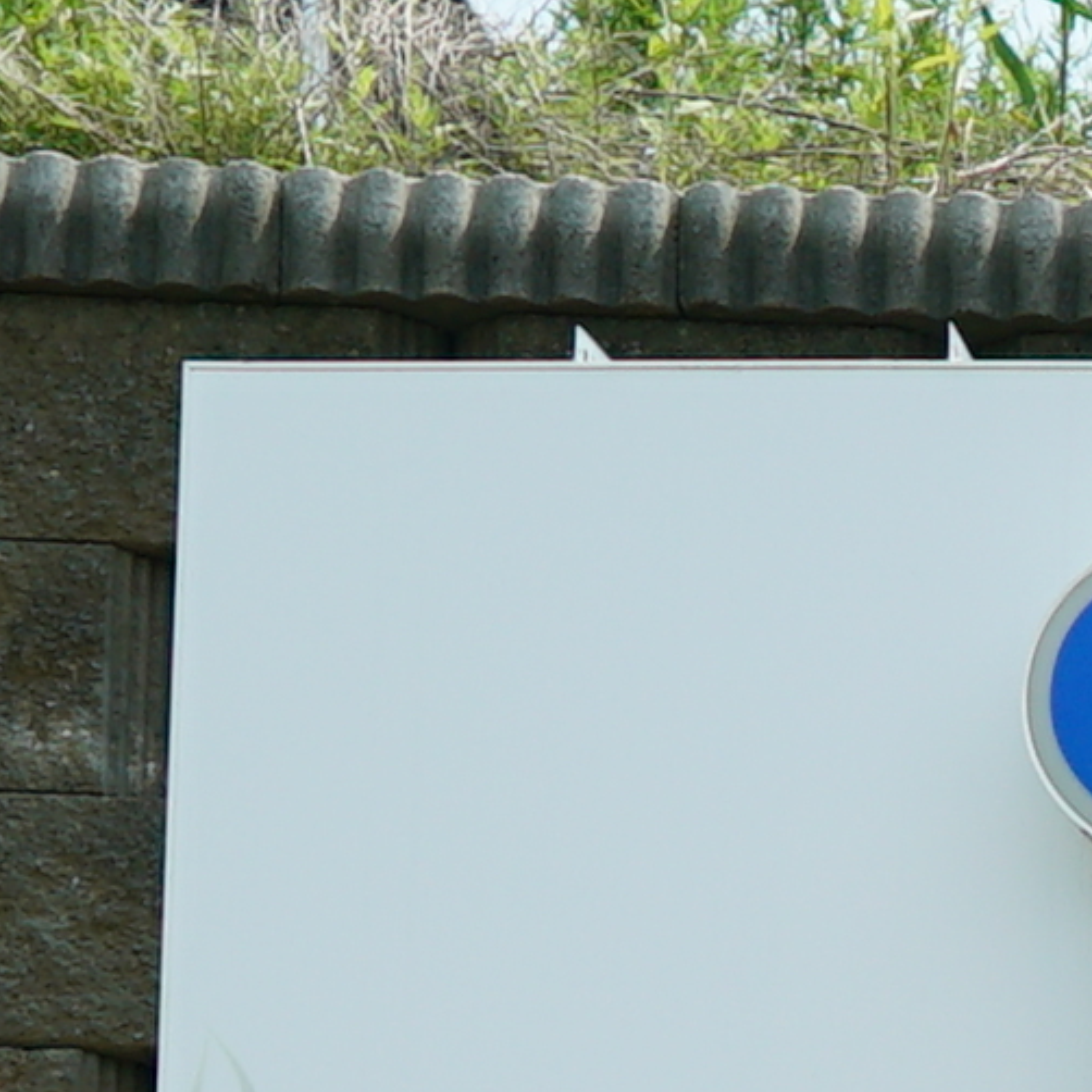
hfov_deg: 6.7
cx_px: 3213
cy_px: 2569
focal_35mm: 237
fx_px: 8459
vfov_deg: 7.0
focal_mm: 33
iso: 200
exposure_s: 1/400
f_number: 8
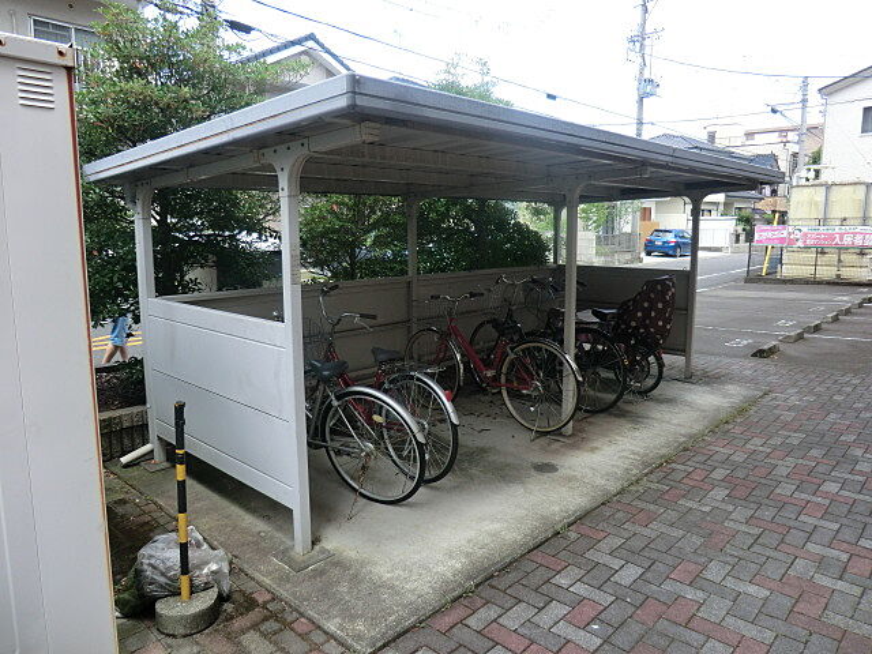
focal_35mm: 24
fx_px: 605
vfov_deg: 56.8
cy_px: 327
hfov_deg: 71.6
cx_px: 436
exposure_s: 1/320
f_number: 3.2
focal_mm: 4.3
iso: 80
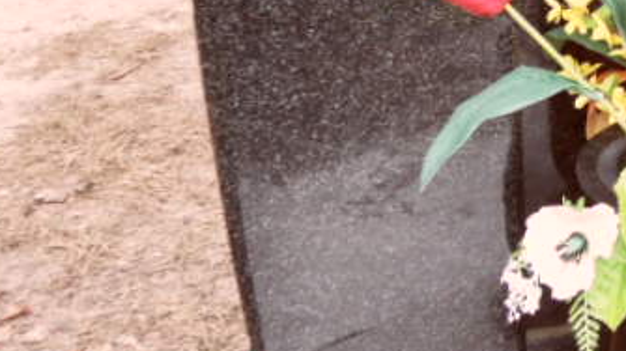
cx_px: 901
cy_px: -174
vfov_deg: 14.1
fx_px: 1327
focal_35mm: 80
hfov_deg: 22.5
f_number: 3.2
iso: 100
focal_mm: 3.9
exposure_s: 1/60
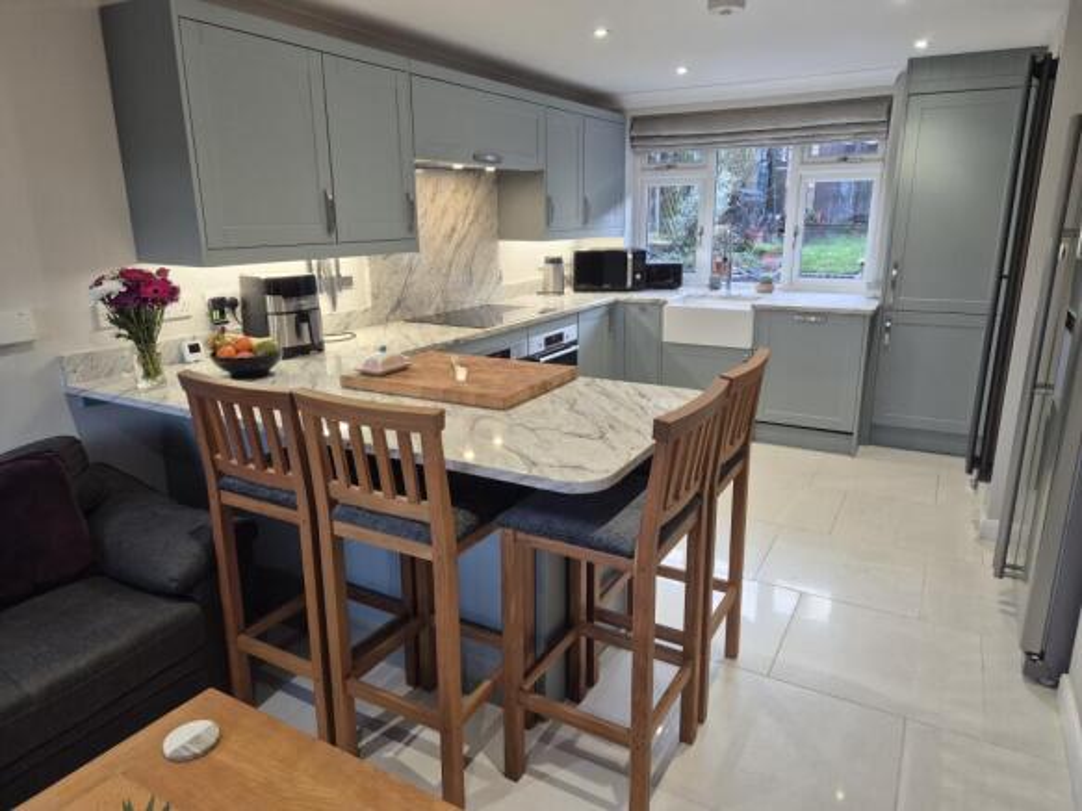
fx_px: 719
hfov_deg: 73.9
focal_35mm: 23
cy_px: 406
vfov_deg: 58.9
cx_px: 541
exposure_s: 1/100
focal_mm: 5.4
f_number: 1.8
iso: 100
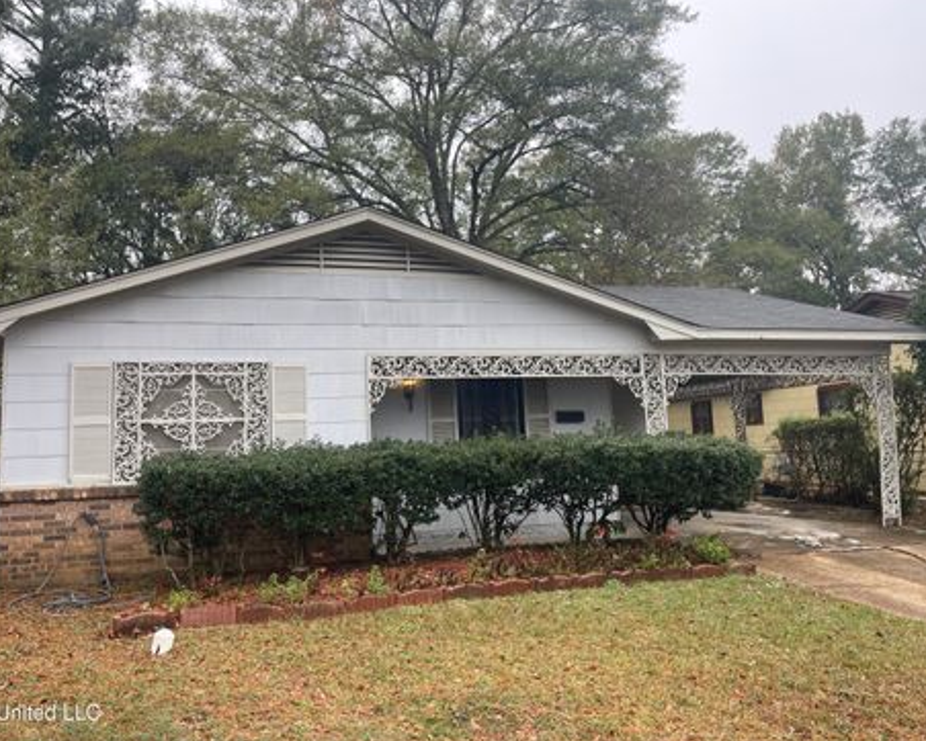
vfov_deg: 53.2
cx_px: 455
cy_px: 363
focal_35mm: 27
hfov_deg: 64.0
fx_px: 740
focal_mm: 5.1
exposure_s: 1/226
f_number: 1.6
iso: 32
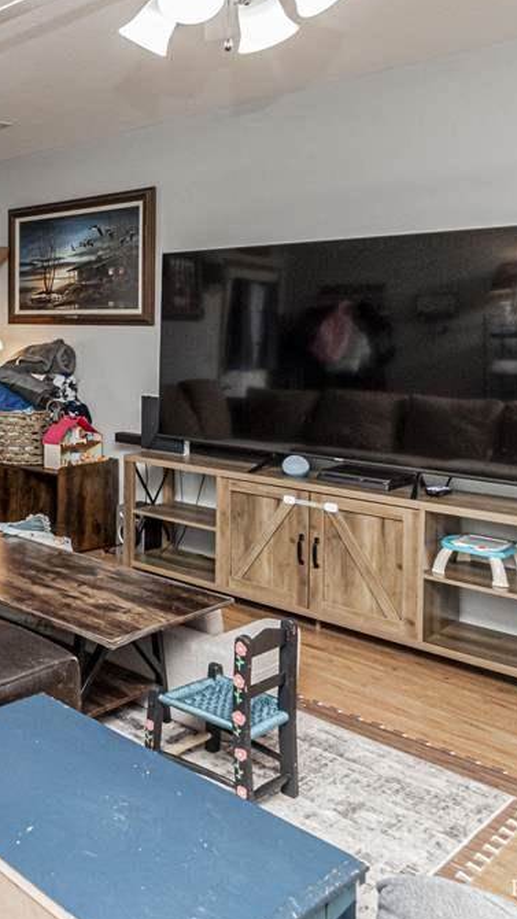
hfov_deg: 28.8
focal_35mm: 30
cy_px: 349
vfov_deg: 63.5
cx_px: -210
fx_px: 731
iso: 1000
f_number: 10
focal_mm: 10
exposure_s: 1/60
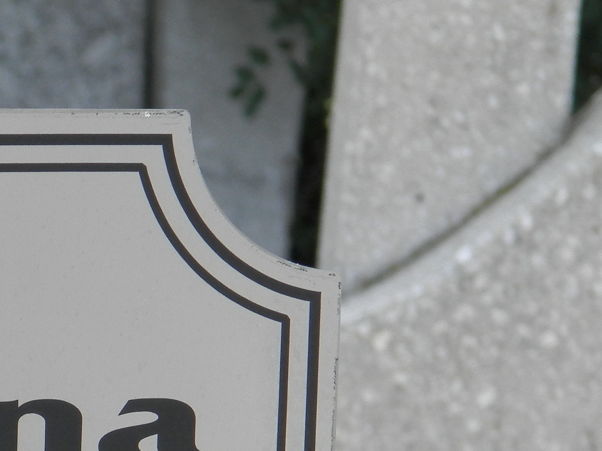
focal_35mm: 408
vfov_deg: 3.6
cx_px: -82
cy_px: 540
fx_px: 7095
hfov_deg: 4.8
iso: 80
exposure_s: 1/160
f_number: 4.7
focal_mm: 23.6
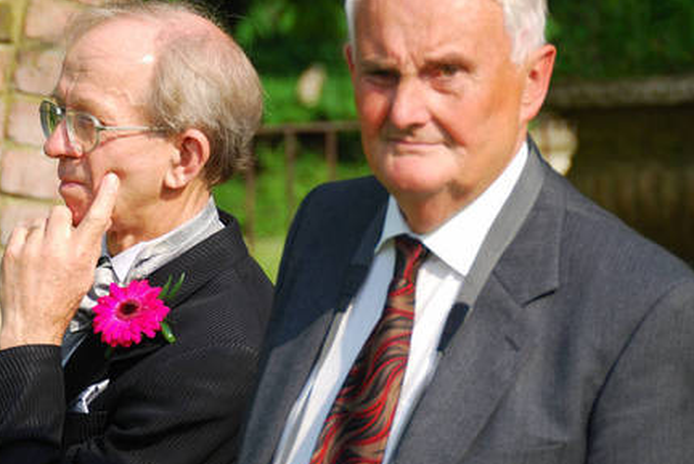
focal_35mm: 316
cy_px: 196
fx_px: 6098
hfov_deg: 6.5
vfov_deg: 4.4
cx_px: 217
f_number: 6.3
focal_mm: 130
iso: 100
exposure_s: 1/250
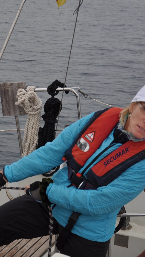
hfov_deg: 14.4
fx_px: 573
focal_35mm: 84
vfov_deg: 25.4
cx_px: 53
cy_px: 129
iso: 200
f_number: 4.5
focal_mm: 35
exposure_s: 1/320
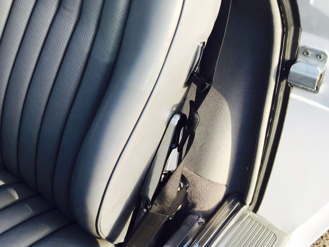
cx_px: 30
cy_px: 46
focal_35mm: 53
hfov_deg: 34.1
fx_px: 504
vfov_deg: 27.0
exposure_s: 1/252
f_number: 2.2
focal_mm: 4.15
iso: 32
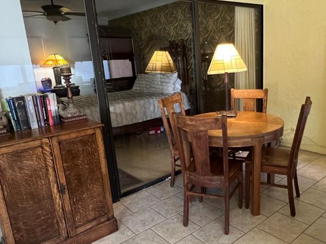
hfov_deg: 62.8
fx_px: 264
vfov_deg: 49.7
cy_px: 127
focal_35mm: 28
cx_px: 200
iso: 640
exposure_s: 1/60
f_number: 1.8
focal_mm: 1.57
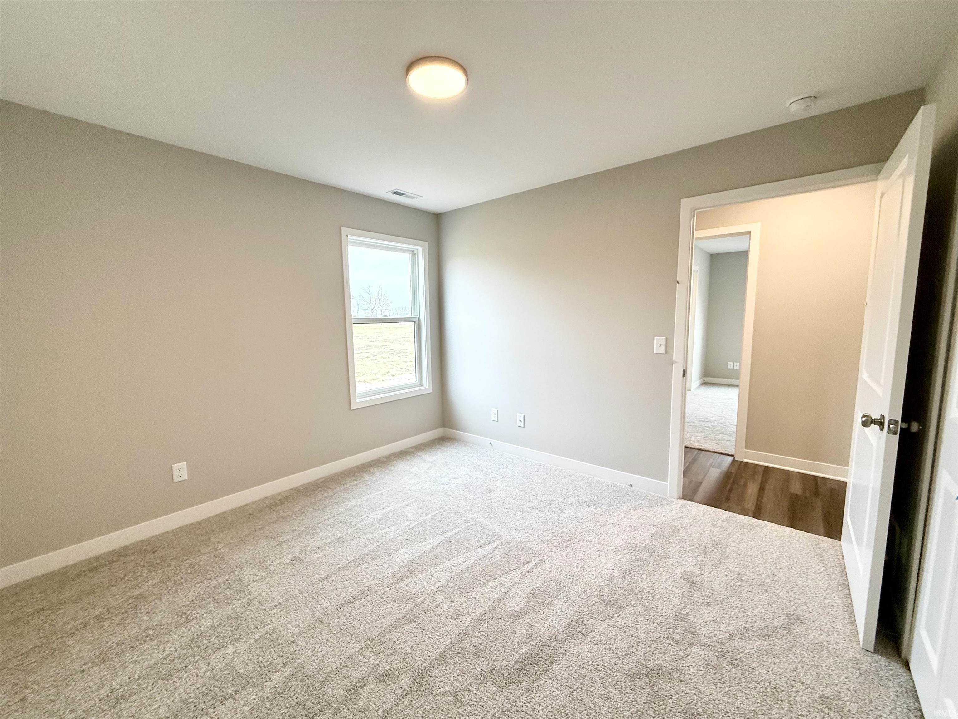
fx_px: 387
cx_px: 479
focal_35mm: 14
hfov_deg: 102.1
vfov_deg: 85.7
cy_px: 360
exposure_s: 1/120
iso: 160
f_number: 2.2
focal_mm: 2.22
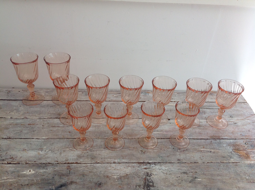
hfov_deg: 52.7
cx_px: 128
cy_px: 95
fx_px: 257
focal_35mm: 35
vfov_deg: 40.6
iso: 50
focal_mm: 4.28
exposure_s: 1/40
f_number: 2.4
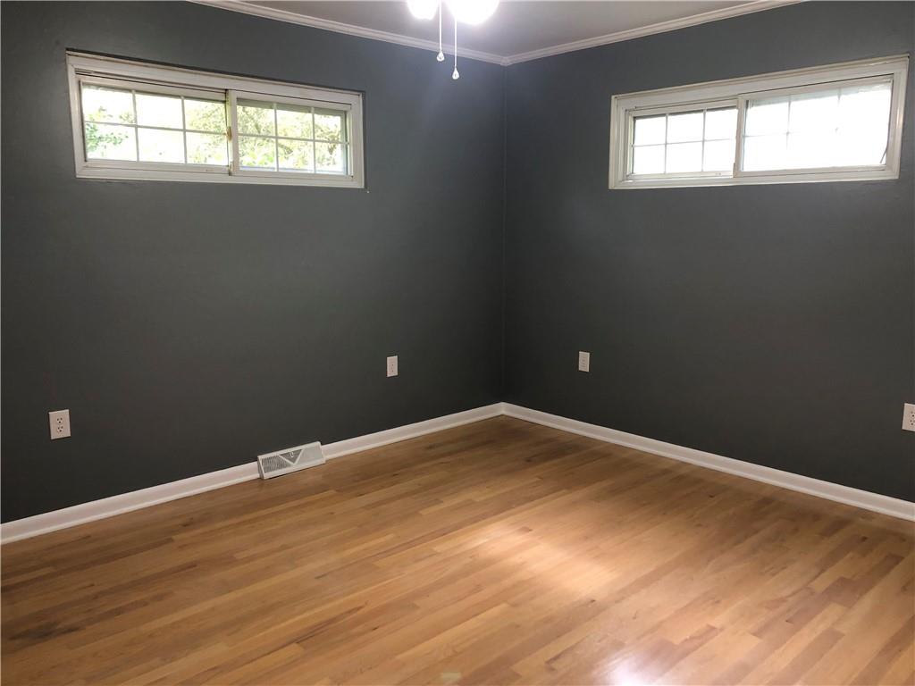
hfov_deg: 63.4
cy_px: 343
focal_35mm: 28
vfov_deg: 49.7
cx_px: 458
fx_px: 740
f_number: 1.8
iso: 40
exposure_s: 1/17
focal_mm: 3.99
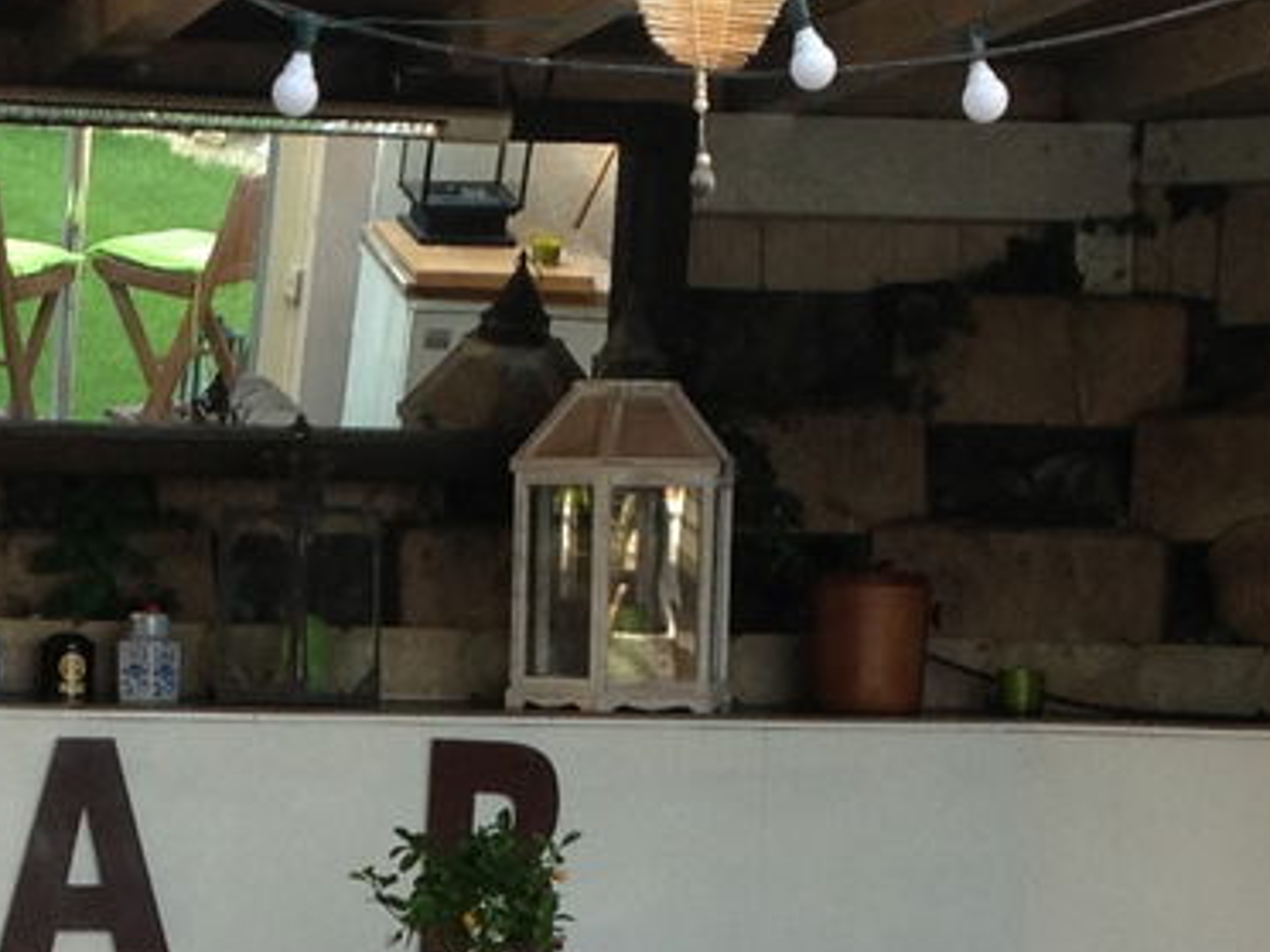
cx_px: 280
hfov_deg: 13.8
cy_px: 1129
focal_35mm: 142
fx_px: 5210
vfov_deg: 10.3
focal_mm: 4.13
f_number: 2.4
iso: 64
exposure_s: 1/120
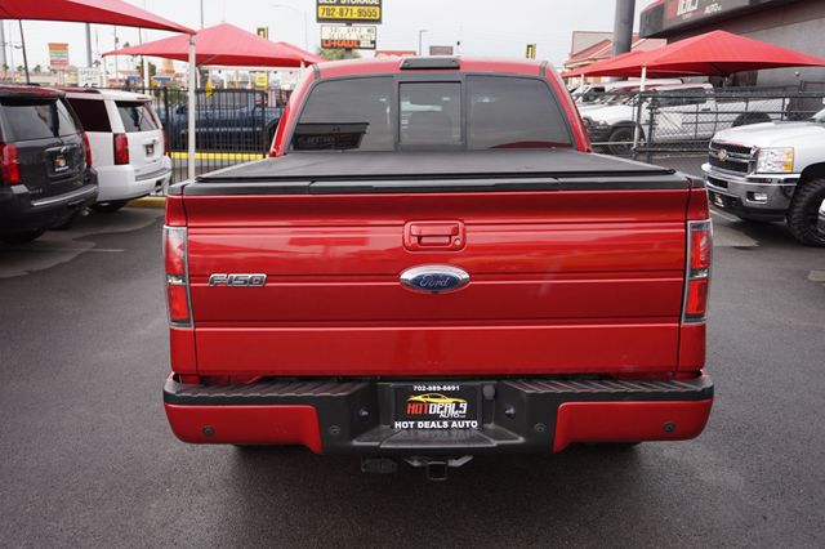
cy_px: 274
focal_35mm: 32
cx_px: 412
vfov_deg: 41.7
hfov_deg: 59.5
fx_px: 721
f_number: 4
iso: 200
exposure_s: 1/160
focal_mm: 21
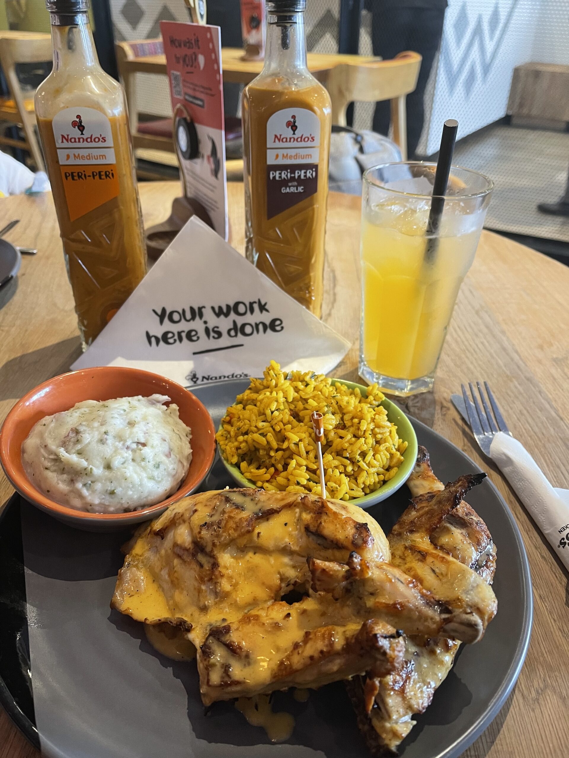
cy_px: 379
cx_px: 284
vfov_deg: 67.3
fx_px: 570
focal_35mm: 26
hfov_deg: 53.1
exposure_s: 1/60
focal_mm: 5.1
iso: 400
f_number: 1.6
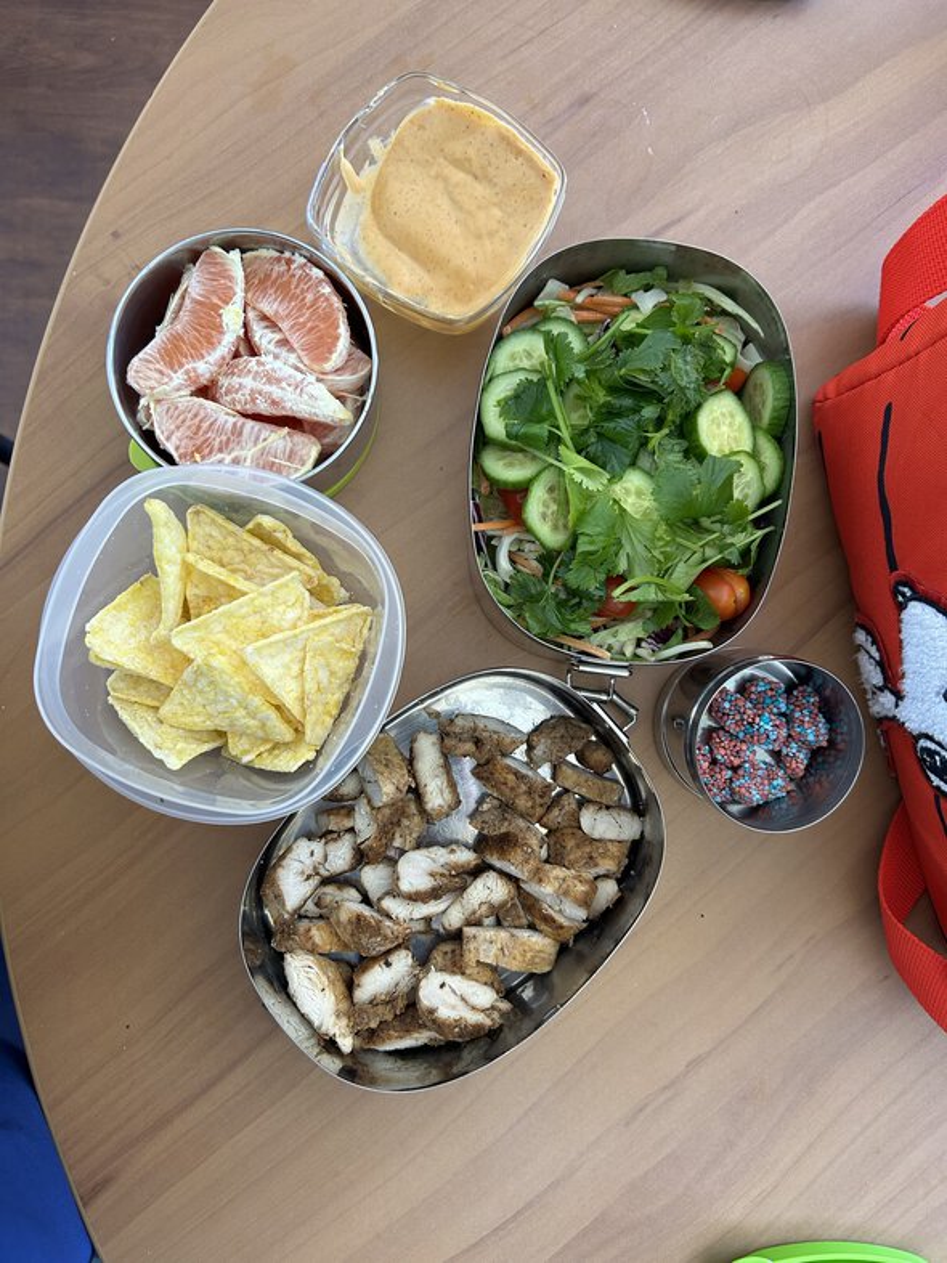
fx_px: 949
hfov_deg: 53.1
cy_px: 632
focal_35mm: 26
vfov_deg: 67.3
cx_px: 474
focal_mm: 5.7
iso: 125
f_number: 1.5
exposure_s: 1/121
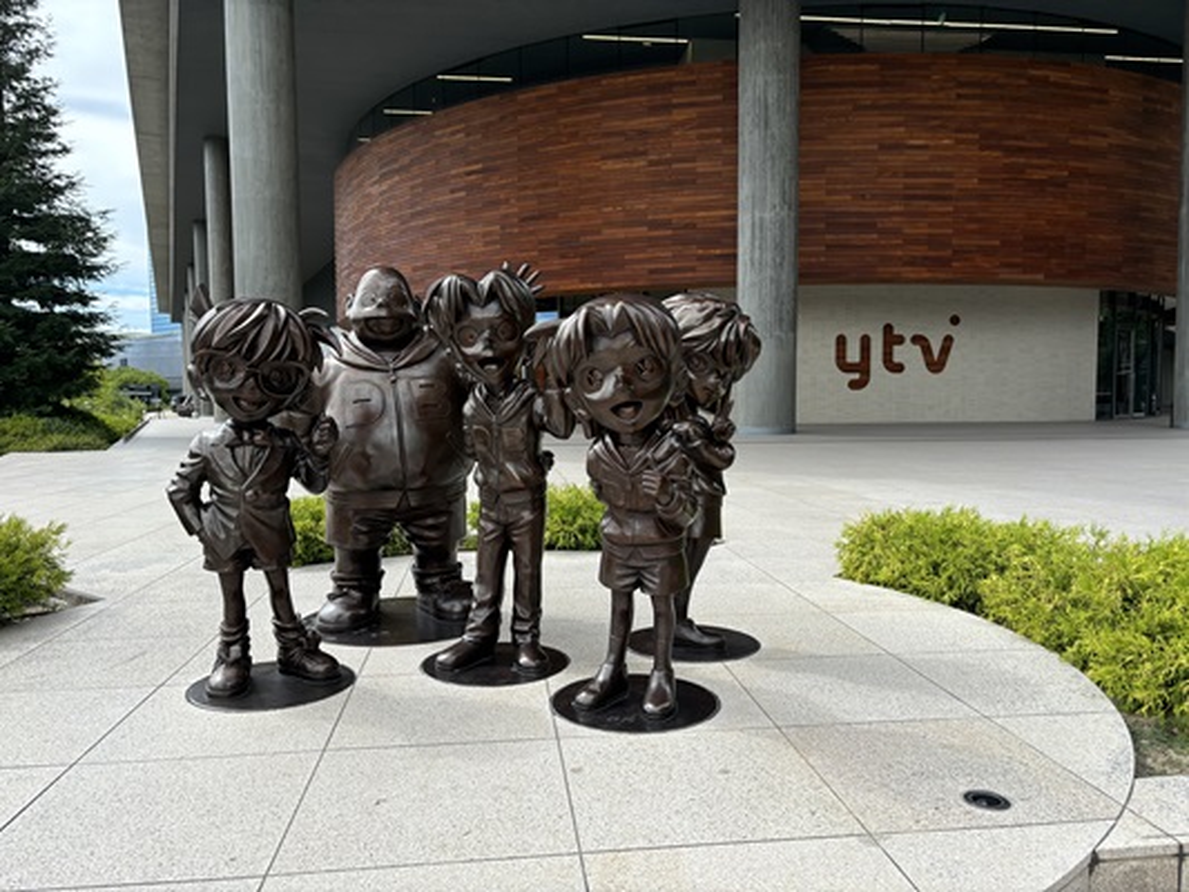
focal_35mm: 26
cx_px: 594
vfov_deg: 53.1
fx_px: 893
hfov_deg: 67.3
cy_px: 446
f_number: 1.6
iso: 50
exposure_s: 1/1164
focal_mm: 5.96
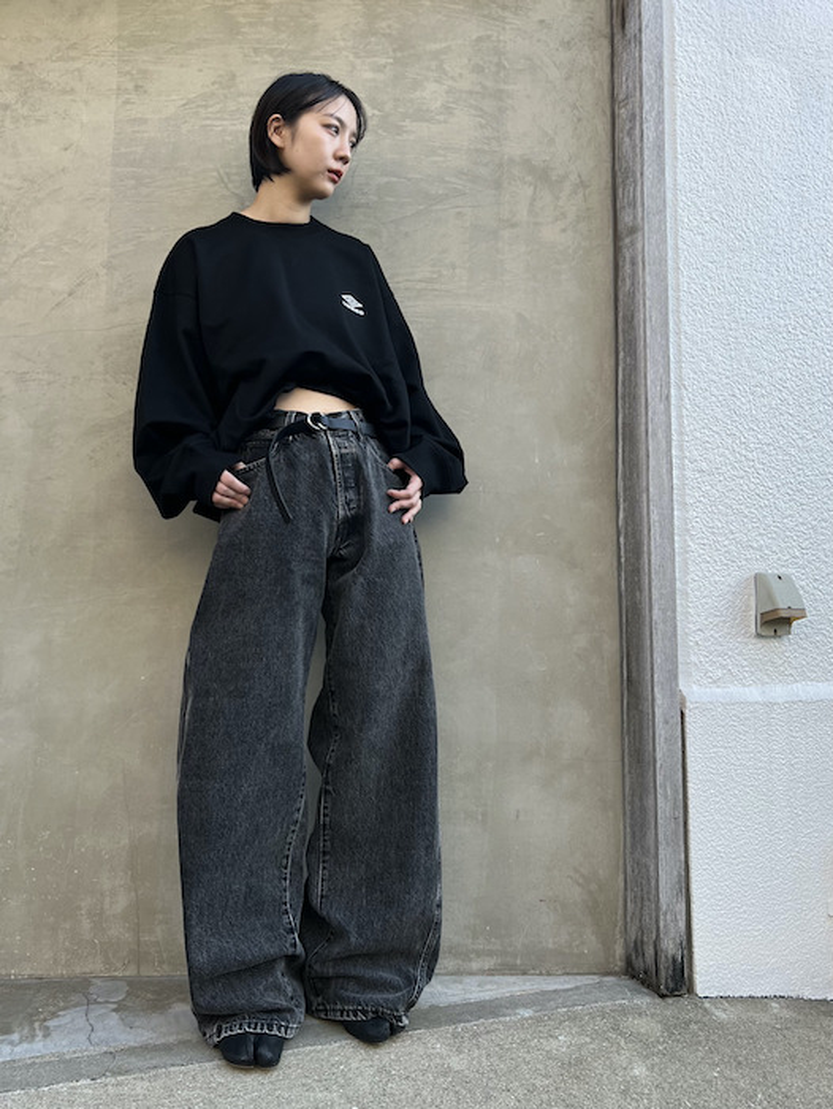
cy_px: 554
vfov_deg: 67.3
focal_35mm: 26
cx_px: 416
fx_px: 833
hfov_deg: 53.1
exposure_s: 1/384
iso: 50
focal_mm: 5.7
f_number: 1.5
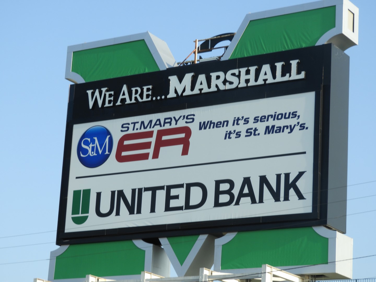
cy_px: 141
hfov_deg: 17.1
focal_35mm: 115
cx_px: 188
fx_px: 1249
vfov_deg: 12.9
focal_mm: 20.6
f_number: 5
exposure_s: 1/400
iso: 100
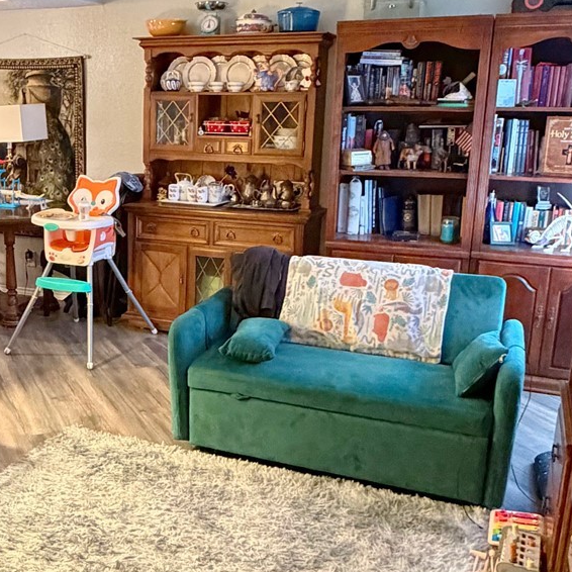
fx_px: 785
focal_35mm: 42
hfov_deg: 38.9
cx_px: 140
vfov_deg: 40.0
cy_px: 288
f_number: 2.2
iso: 1000
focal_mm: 2.22
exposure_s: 1/40
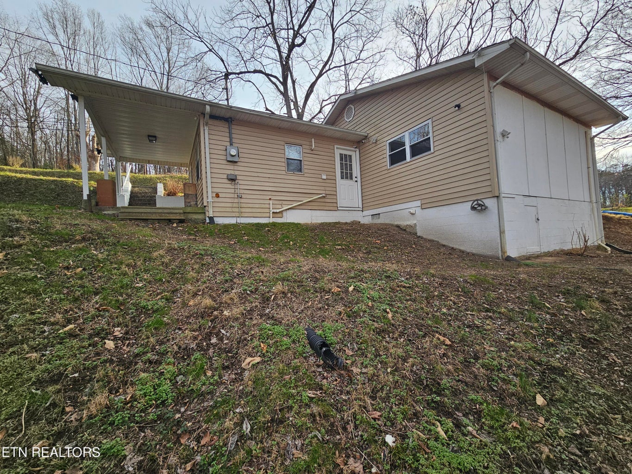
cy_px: 237
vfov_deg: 89.9
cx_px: 316
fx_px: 237
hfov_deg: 106.2
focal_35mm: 13
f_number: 2.2
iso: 50
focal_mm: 2.2
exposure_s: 1/756
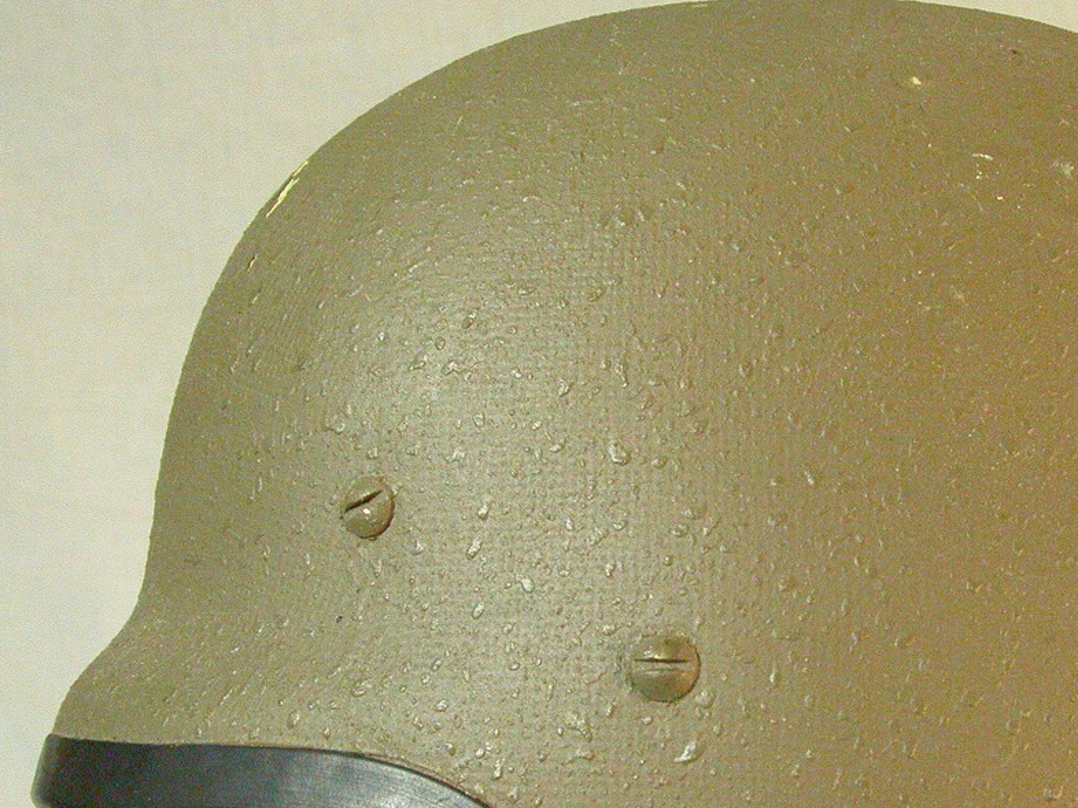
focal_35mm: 57
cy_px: 562
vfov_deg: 25.5
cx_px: 816
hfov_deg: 33.1
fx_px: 1775
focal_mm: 8.9
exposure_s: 1/24.2
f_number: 4.5
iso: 800
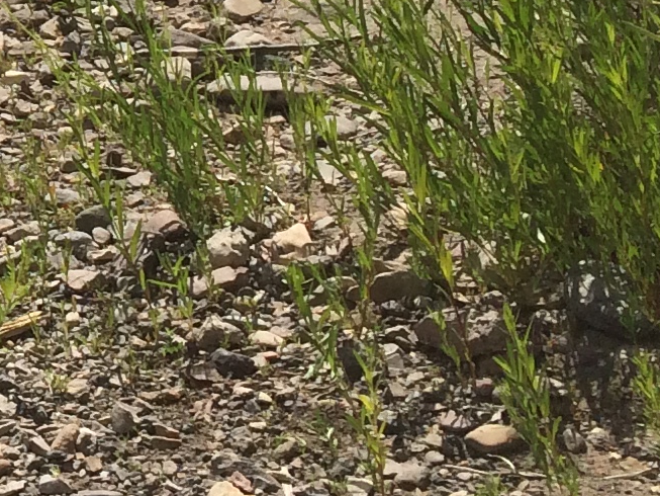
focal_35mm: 145
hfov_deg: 12.1
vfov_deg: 9.7
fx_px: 2765
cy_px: -379
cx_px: -651
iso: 32
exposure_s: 1/4115
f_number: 2.2
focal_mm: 4.15
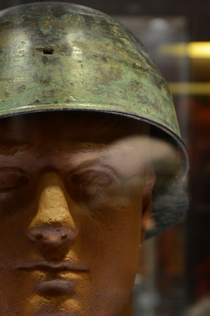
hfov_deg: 10.0
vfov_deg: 15.0
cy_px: 210
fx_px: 1202
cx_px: 57
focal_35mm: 137
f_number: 5
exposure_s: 1/25
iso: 1000
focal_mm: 52
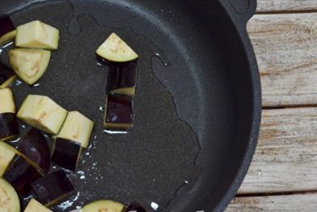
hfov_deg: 23.7
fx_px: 747
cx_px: 75
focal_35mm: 85
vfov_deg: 16.1
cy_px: 113
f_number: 5
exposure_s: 1/60
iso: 720
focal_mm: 35
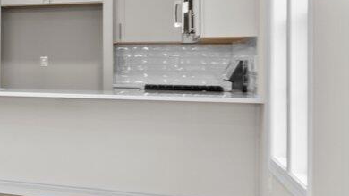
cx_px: -547
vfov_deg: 15.6
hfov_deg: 14.0
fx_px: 712
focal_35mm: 77
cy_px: 57
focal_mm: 14
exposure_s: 1.3
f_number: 9
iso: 100
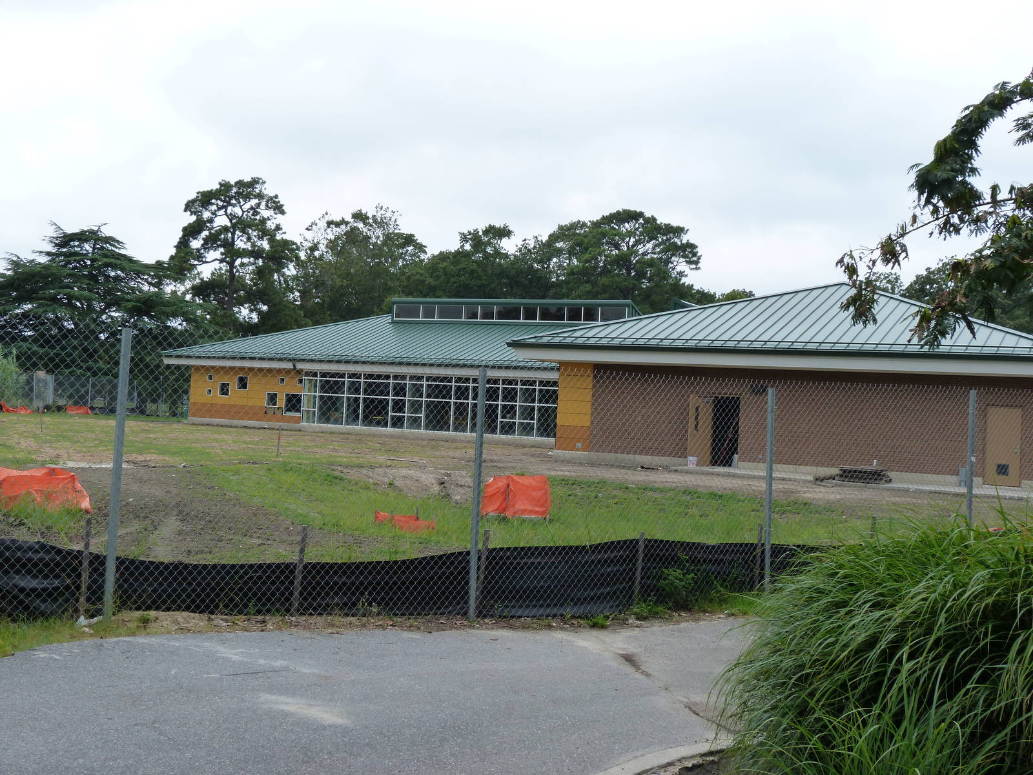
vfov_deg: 32.2
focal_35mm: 45
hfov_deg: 42.1
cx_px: 516
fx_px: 1343
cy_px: 388
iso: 125
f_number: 5.6
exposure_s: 1/200
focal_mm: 8.1
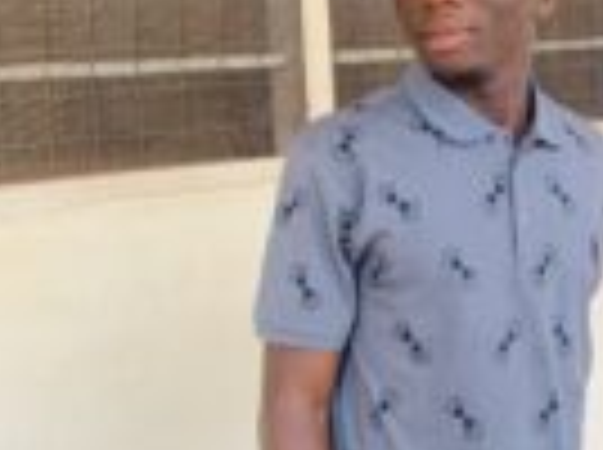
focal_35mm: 68
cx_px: 484
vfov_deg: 21.5
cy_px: 202
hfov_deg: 28.0
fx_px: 1182
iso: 25
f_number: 1.8
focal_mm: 4.25
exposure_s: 1/232
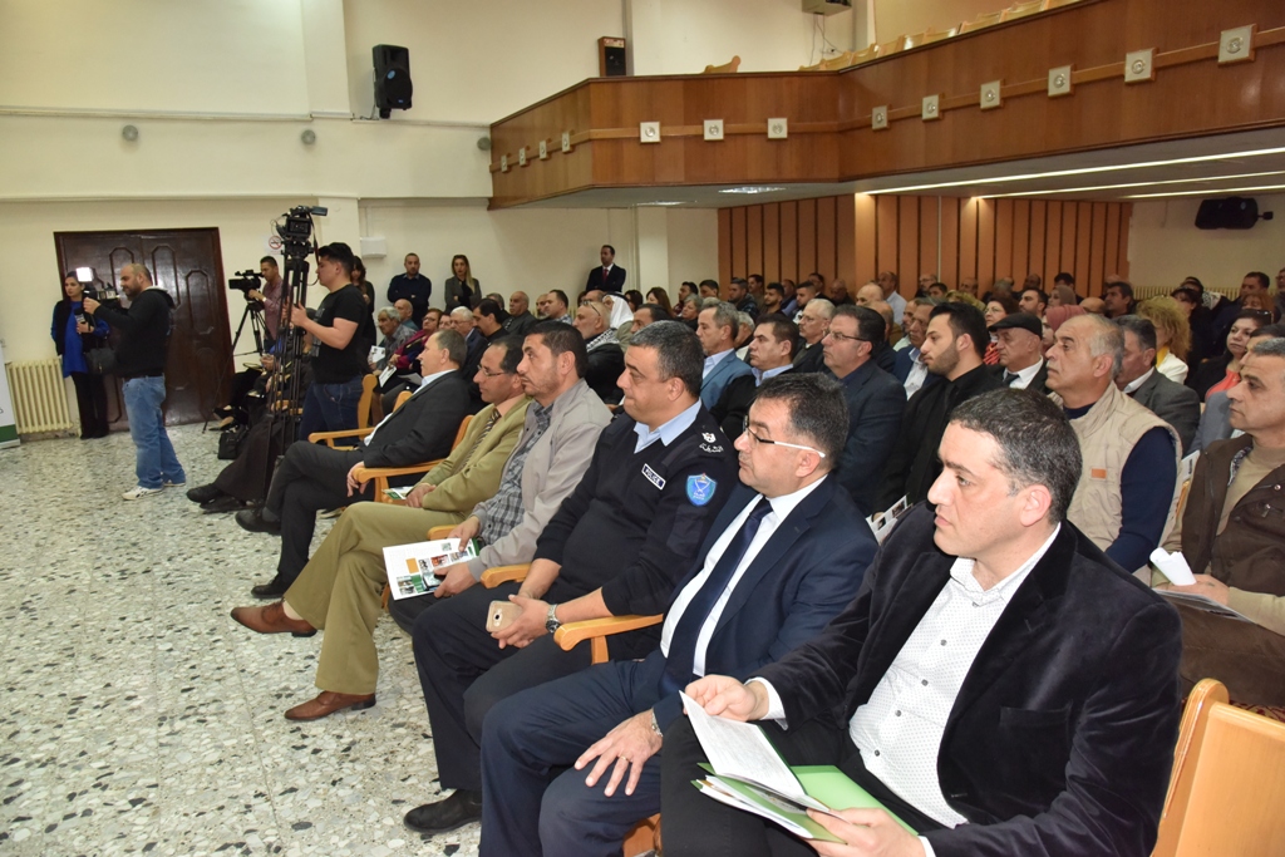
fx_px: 857
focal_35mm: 24
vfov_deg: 53.1
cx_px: 642
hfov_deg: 73.7
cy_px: 428
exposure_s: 1/250
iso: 2500
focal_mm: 24
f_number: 7.1
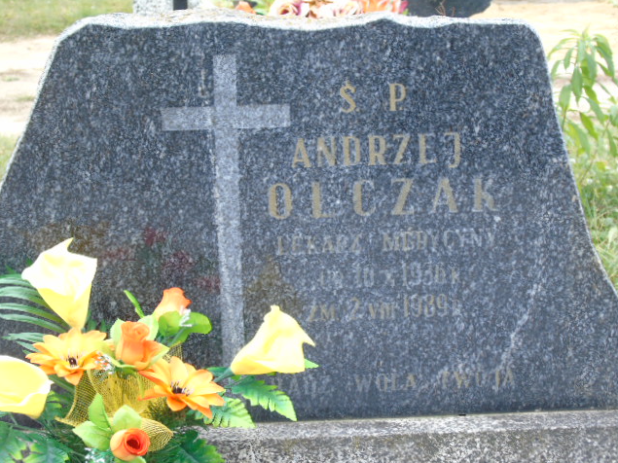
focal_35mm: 125
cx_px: 309
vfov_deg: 11.9
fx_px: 2231
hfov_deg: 15.8
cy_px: 232
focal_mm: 22
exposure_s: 1/30
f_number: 4.6
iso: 100
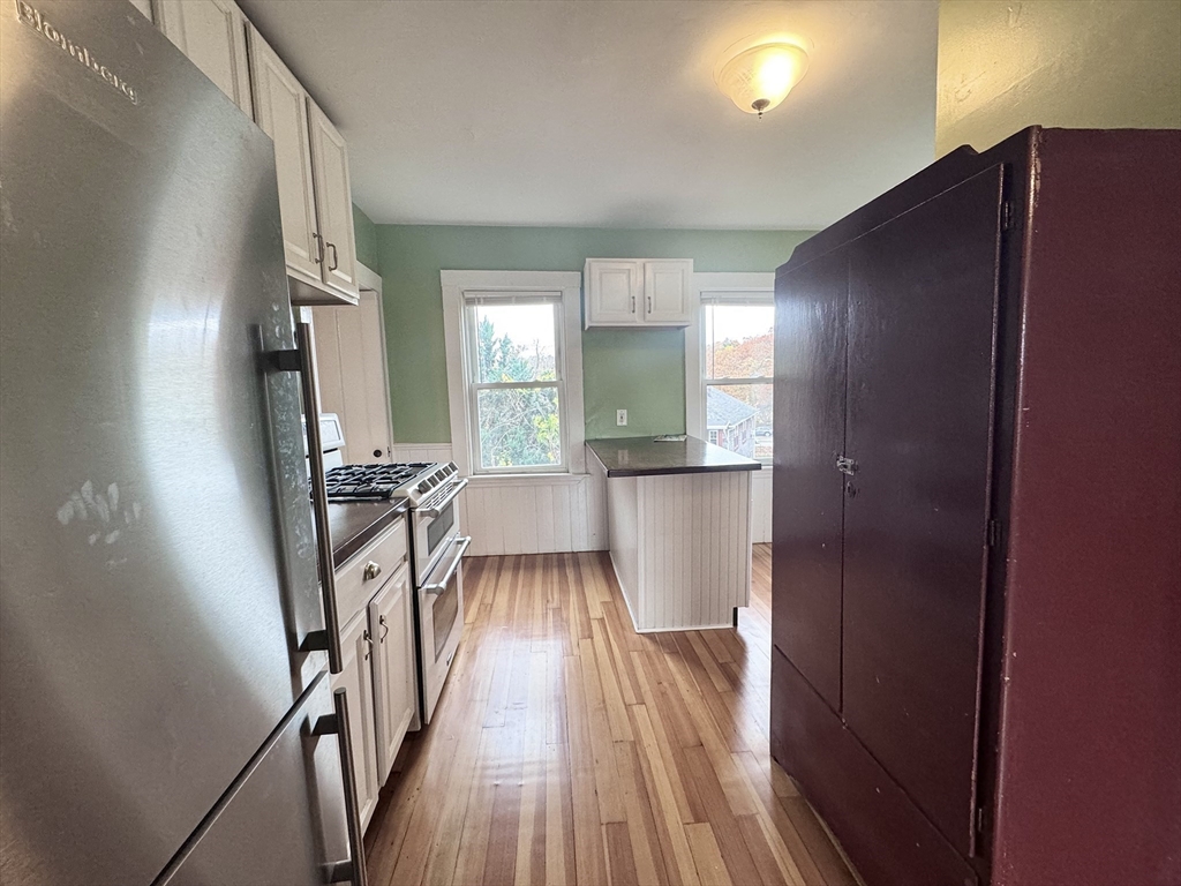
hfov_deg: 102.1
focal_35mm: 14
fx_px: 478
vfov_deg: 85.7
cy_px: 443
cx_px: 590
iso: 250
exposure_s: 1/60
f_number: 2.2
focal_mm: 2.22
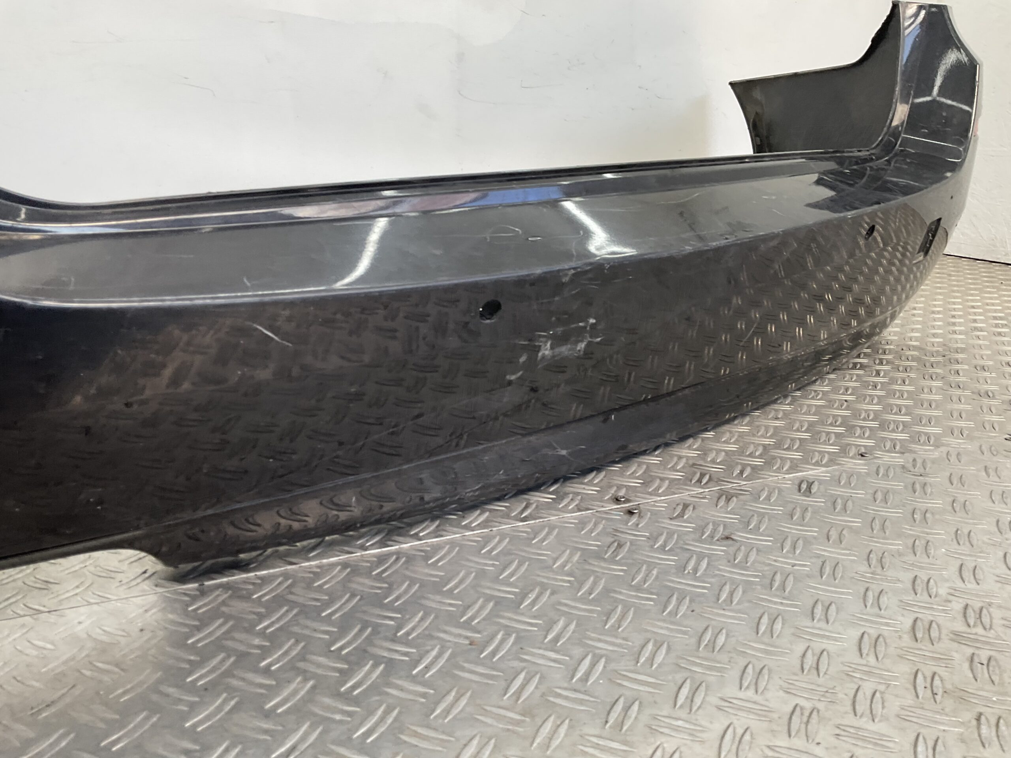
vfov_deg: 48.2
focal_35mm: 29
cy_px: 379
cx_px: 506
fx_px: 847
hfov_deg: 61.7
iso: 20
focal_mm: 3
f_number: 1.8
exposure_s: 1/120
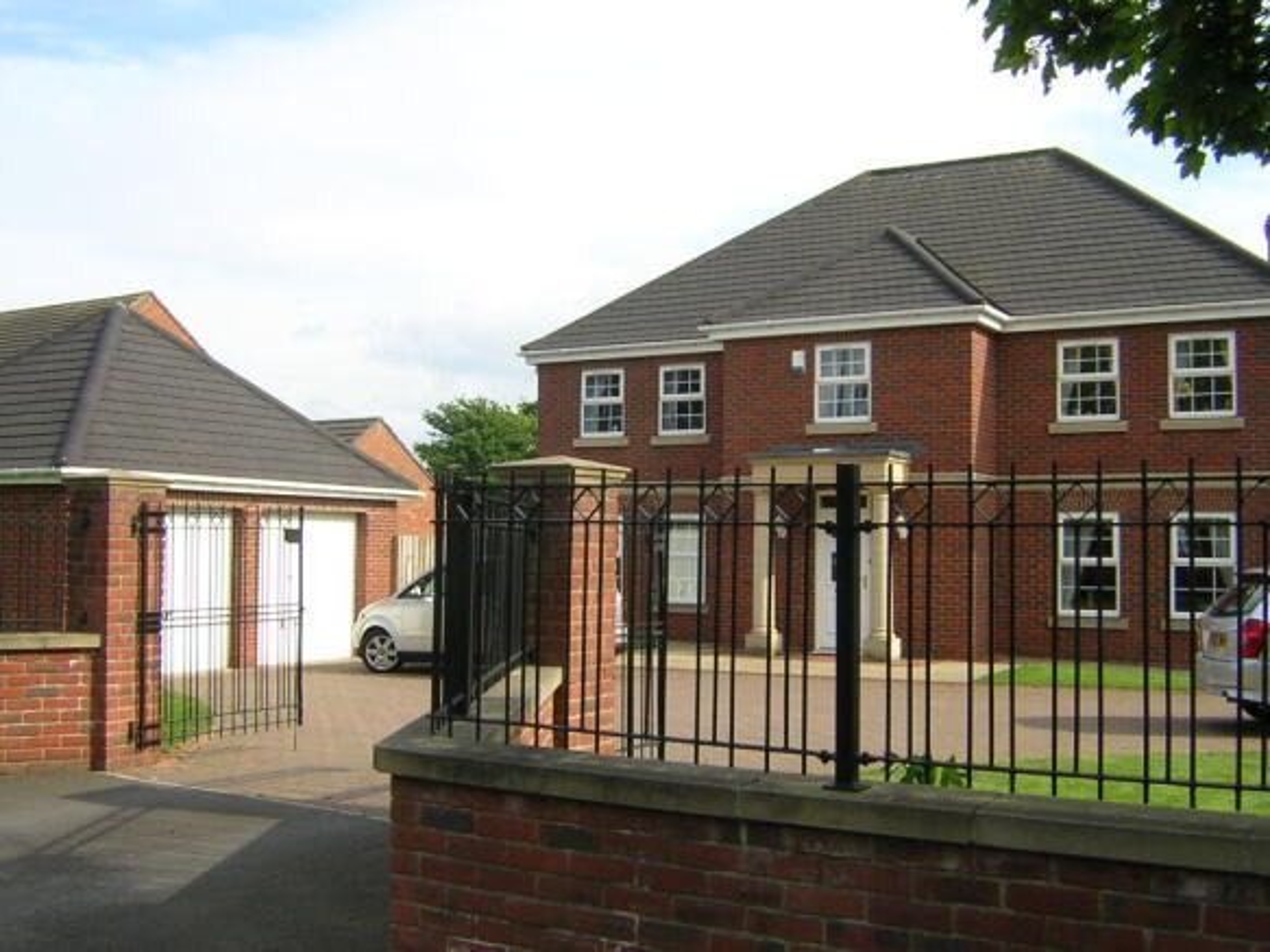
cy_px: 476
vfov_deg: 39.6
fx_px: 1321
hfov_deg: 51.4
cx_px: 635
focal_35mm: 36
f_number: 5.2
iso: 100
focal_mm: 4.7
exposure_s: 1/195
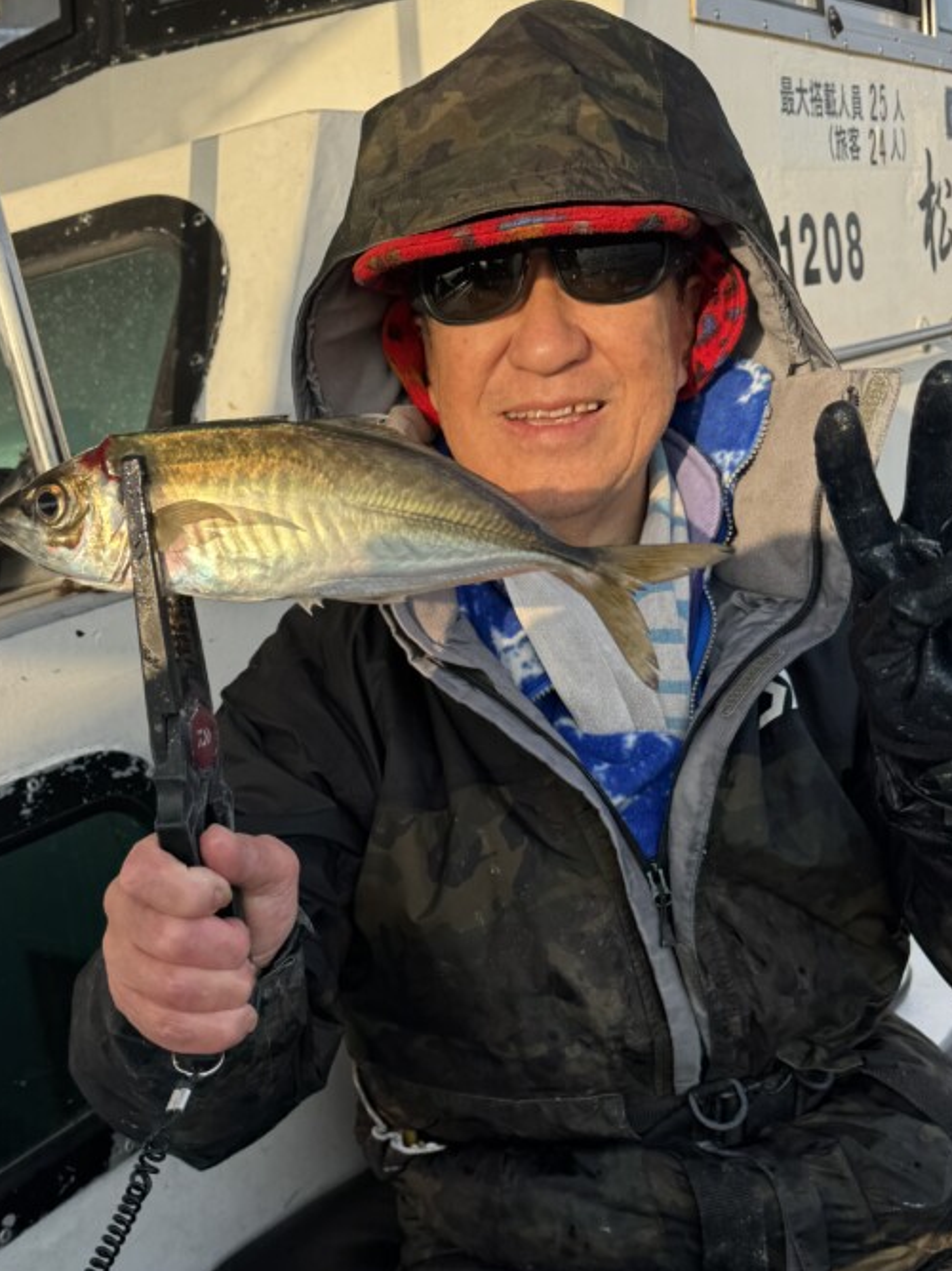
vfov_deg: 50.3
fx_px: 1321
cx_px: 335
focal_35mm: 36
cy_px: 859
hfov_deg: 39.3
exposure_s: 1/1560
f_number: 1.78
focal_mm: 6.76
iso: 80
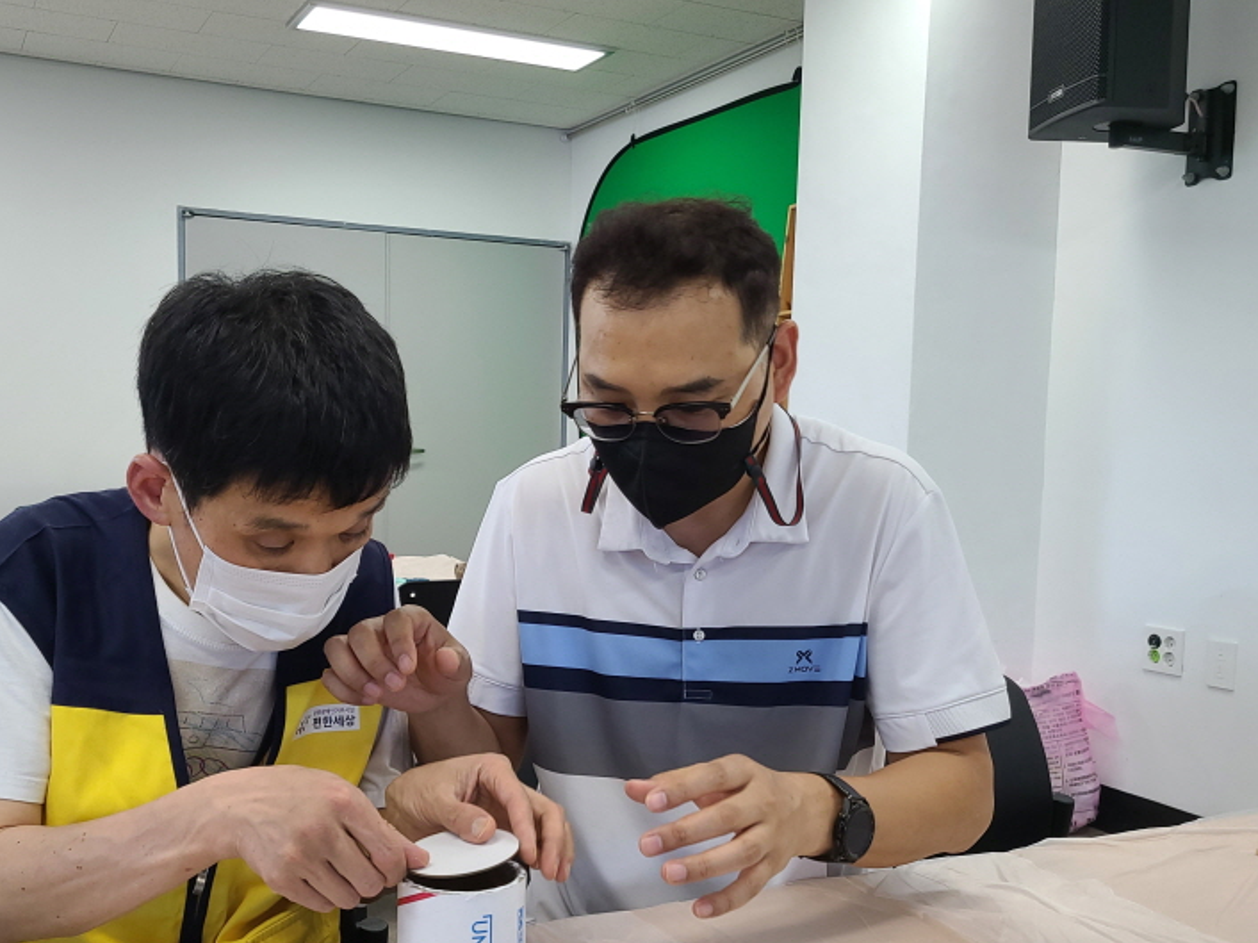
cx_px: 497
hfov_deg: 52.3
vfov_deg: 40.6
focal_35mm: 35
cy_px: 547
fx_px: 1272
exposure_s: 1/60
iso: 50
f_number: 1.8
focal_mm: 5.4
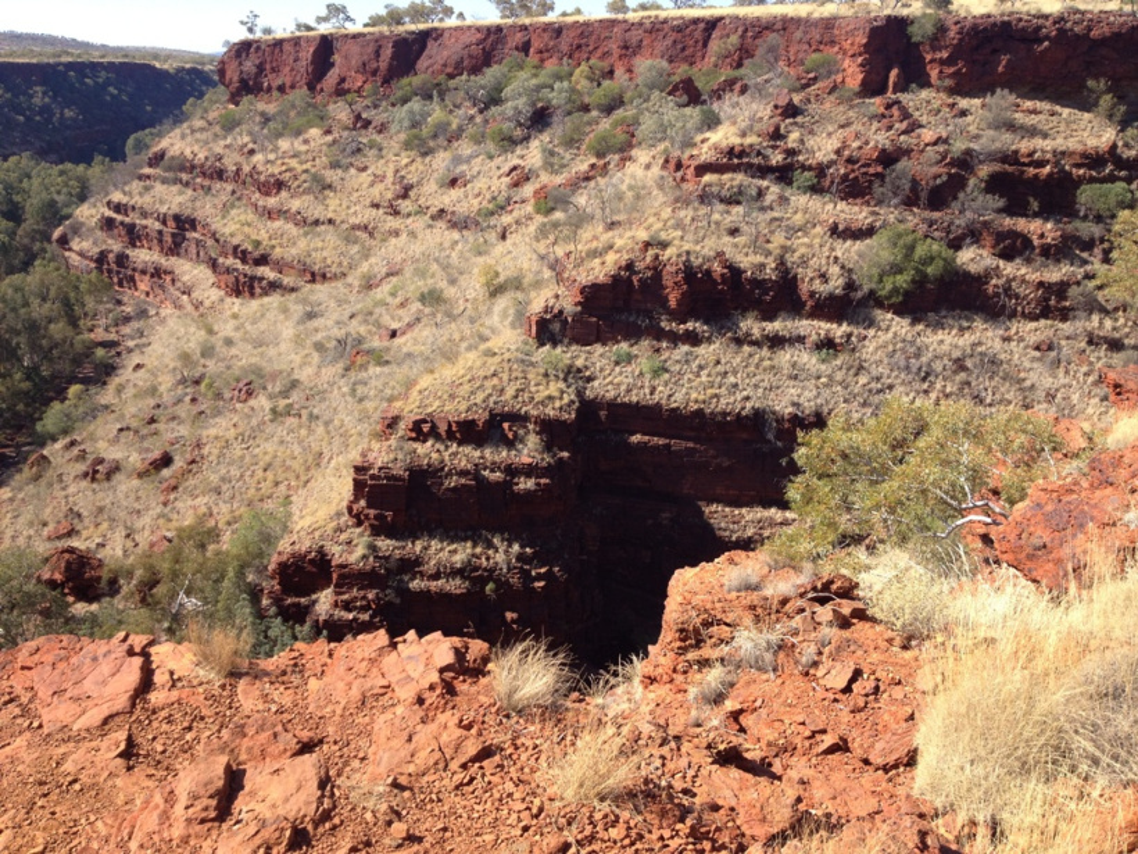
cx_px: 569
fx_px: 1151
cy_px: 427
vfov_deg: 40.7
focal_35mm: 35
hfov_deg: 52.6
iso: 50
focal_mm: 4.28
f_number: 2.4
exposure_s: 1/726
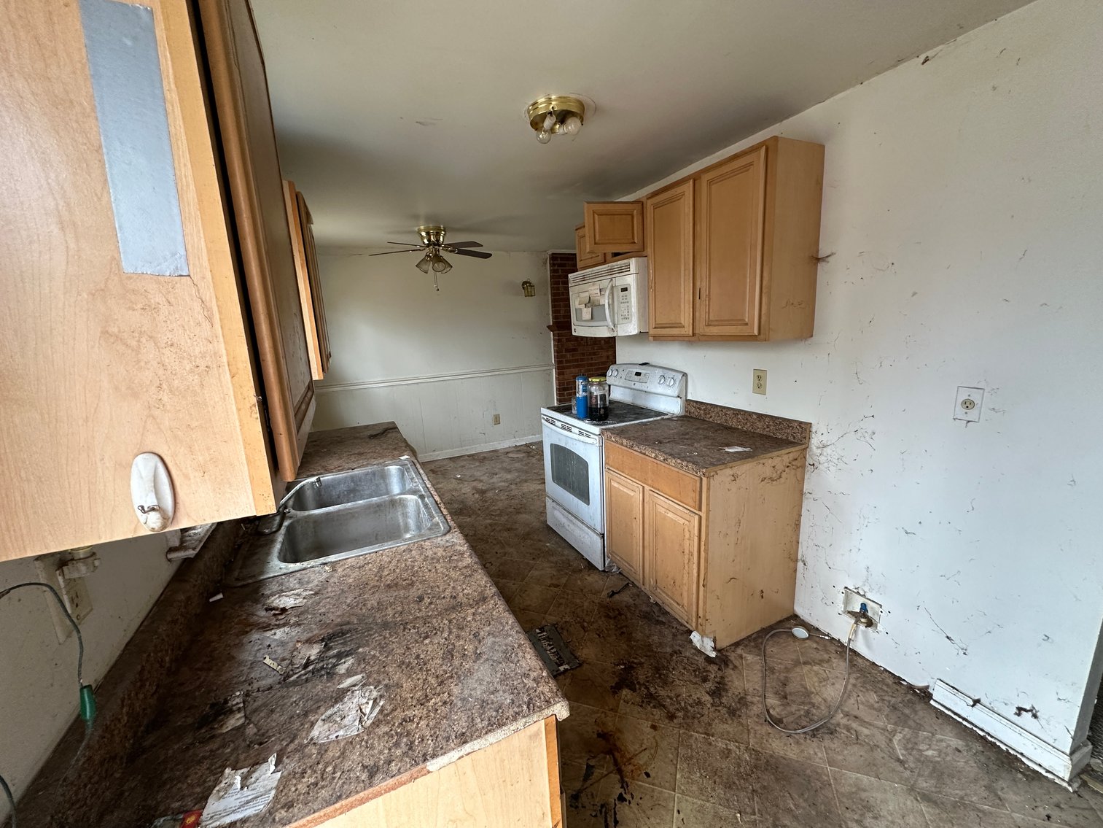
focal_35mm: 14
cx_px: 552
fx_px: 446
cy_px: 414
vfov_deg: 85.7
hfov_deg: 102.1
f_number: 2.2
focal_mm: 2.22
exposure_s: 1/99
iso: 250
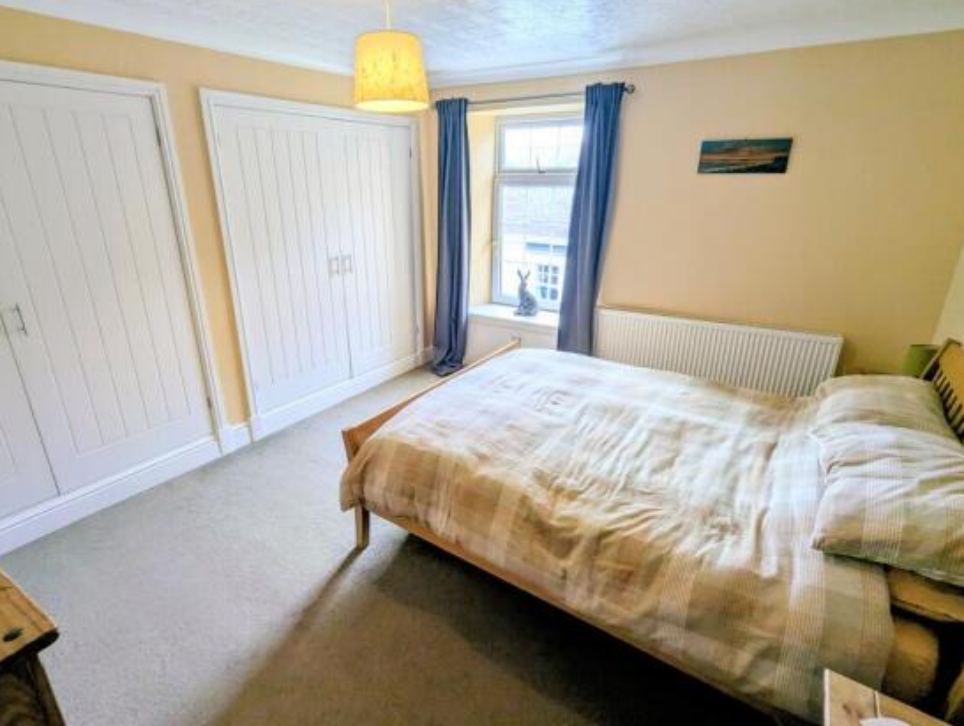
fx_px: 474
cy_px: 349
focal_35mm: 17
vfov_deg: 74.8
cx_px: 468
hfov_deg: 90.9
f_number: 2.2
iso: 67
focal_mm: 2.35
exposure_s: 1/52.7
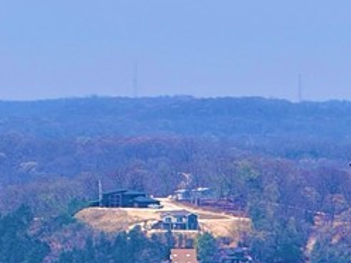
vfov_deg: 3.0
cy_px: 82
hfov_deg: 4.0
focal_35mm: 496
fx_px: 5029
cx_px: 352
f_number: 2.8
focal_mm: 15.66
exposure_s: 1/1969
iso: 50
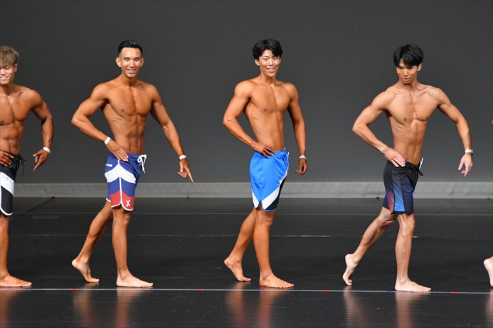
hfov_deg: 6.9
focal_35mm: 300
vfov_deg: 4.6
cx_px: 246
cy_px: 164
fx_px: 4106
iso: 4000
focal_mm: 200
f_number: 5.6
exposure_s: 1/400
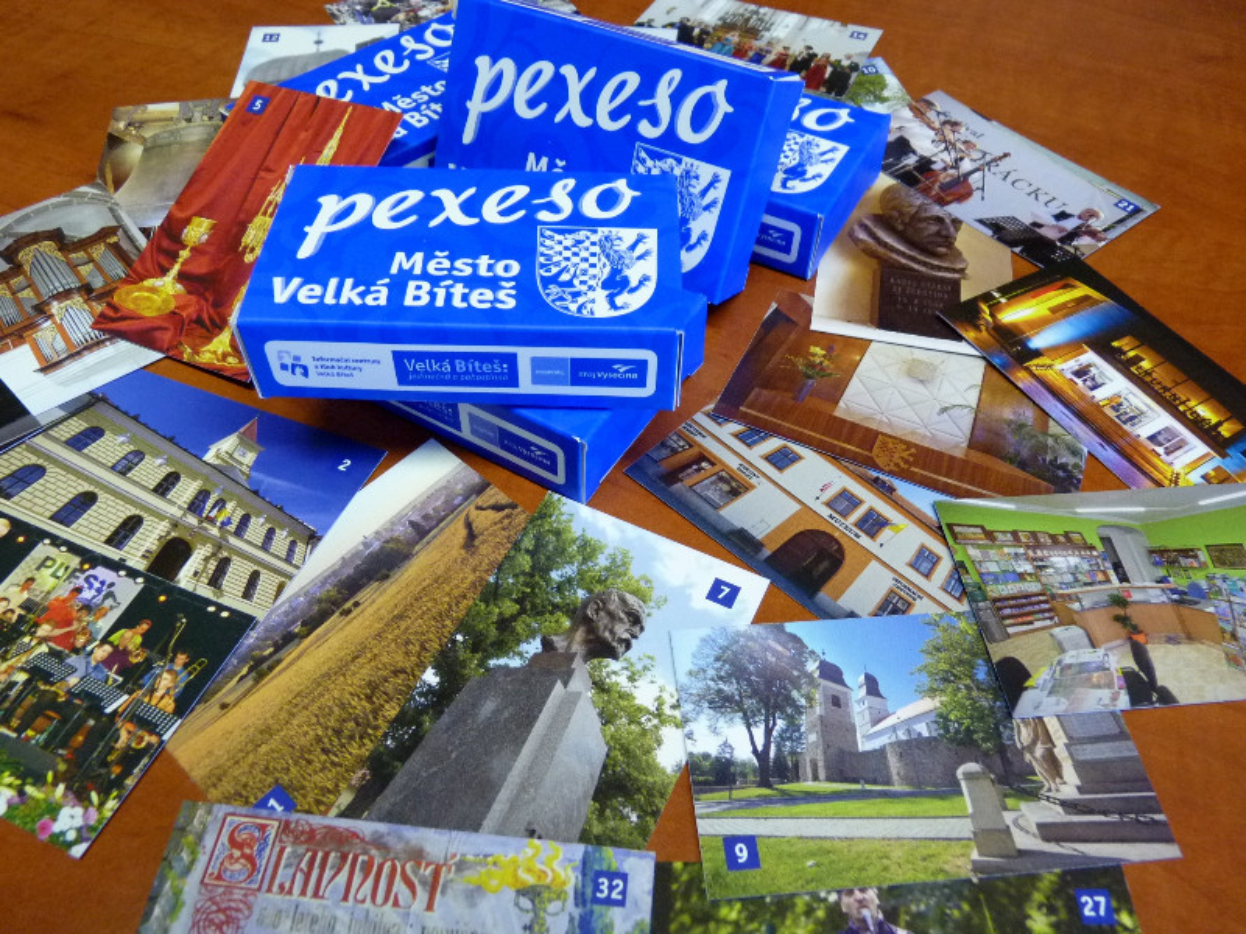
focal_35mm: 27
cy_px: 467
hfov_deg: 65.3
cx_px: 623
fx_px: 972
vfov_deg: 51.4
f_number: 3.2
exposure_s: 1/30
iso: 400
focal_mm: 4.8
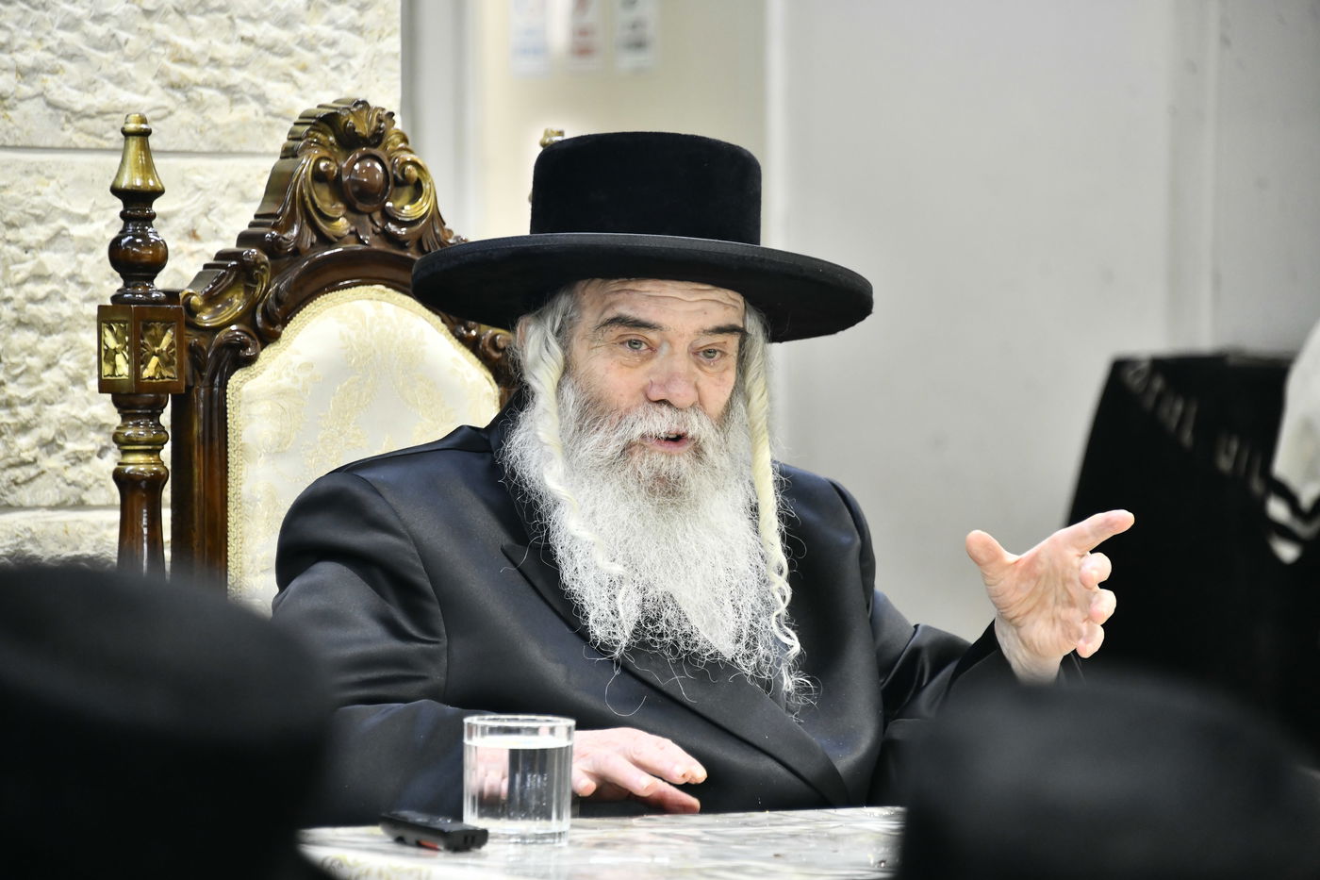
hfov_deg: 9.0
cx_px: 660
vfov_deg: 6.0
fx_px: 8432
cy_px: 440
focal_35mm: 230
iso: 1600
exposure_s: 1/200
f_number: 5.6
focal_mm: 230
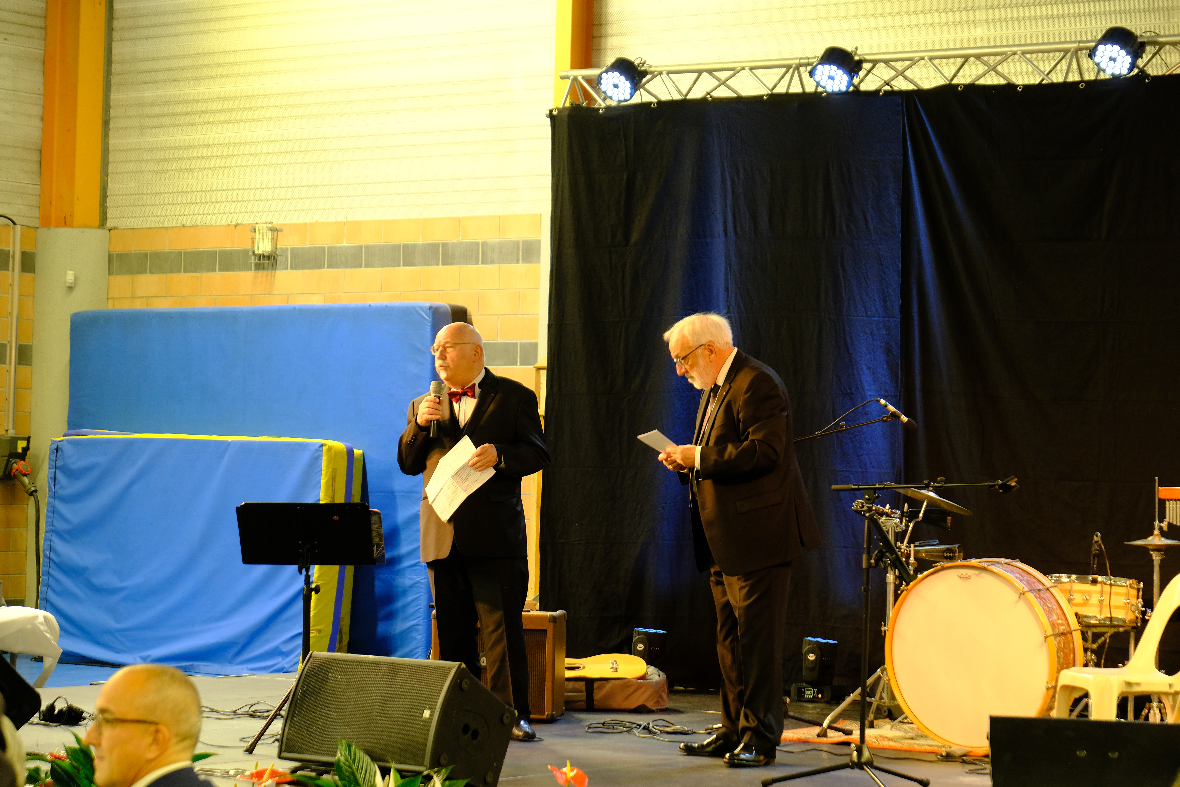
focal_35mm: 88
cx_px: 590
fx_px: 2884
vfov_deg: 15.5
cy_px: 394
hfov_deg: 23.1
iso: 800
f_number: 5
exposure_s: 1/28
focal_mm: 58.9
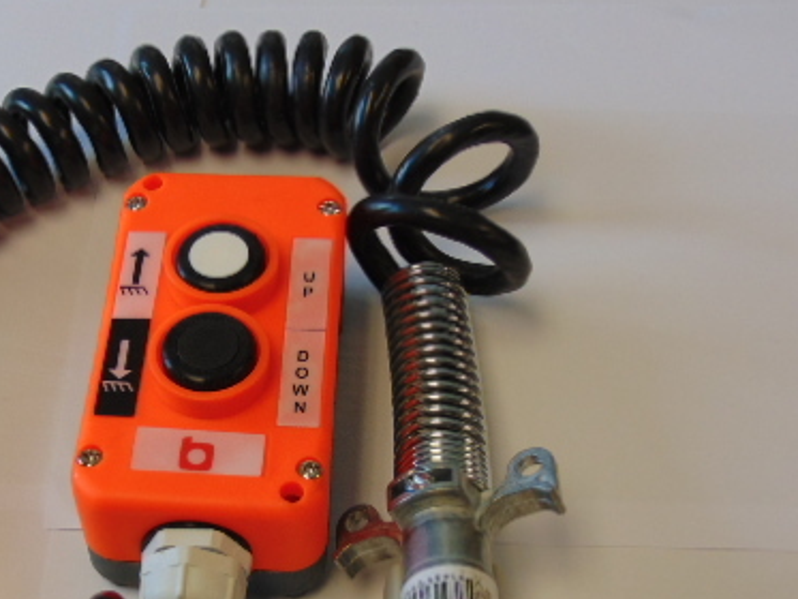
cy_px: 456
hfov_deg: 31.6
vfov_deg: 24.1
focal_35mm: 60
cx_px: 193
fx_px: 1384
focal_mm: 6.3
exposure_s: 1/60
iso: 80
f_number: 3.2
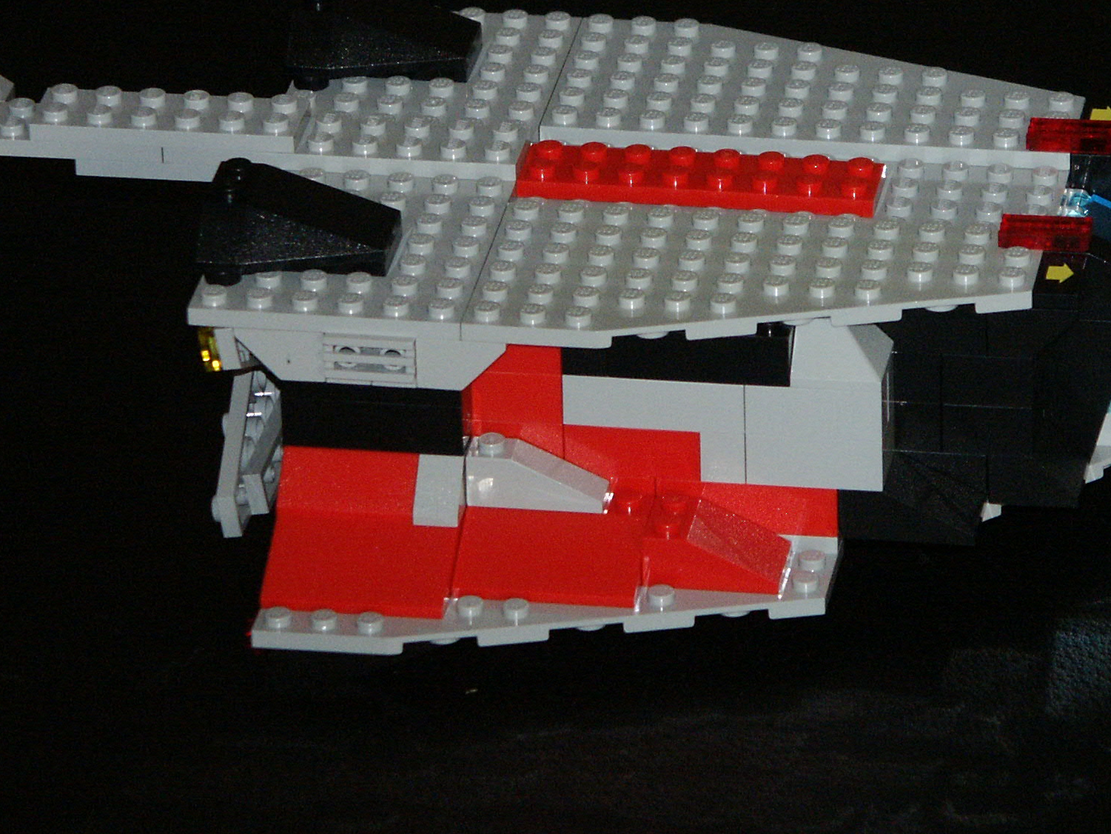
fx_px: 8923
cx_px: 631
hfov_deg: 7.1
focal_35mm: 278
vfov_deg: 5.3
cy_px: 313
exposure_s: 1/125
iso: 200
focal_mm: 41.27
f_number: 3.5
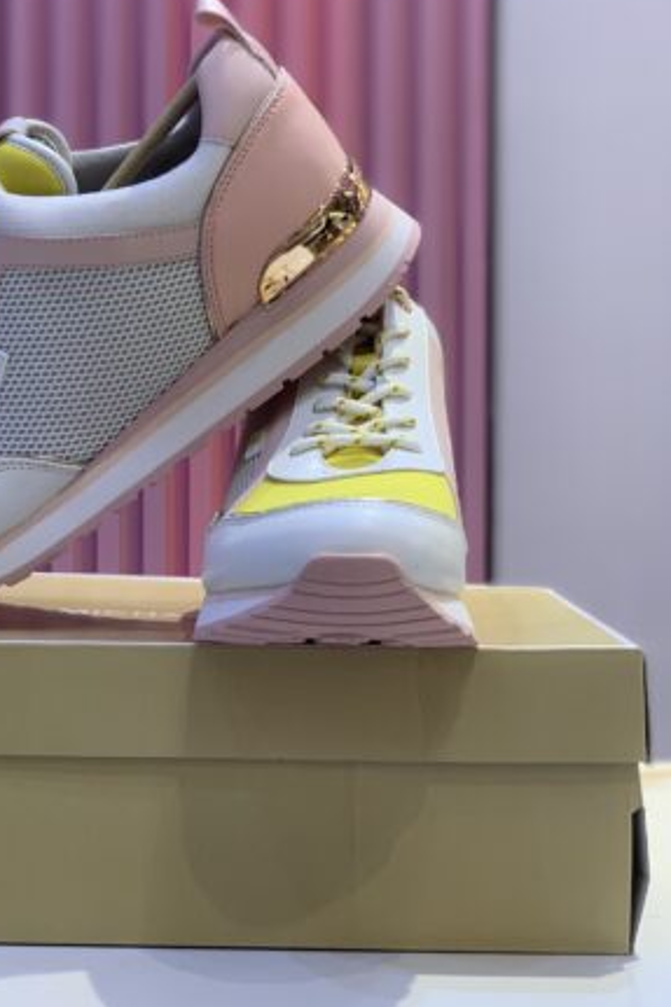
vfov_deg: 28.0
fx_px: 2014
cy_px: 373
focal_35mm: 72
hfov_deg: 18.8
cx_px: 210
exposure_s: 1/100
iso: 80
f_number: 2.4
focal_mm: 6
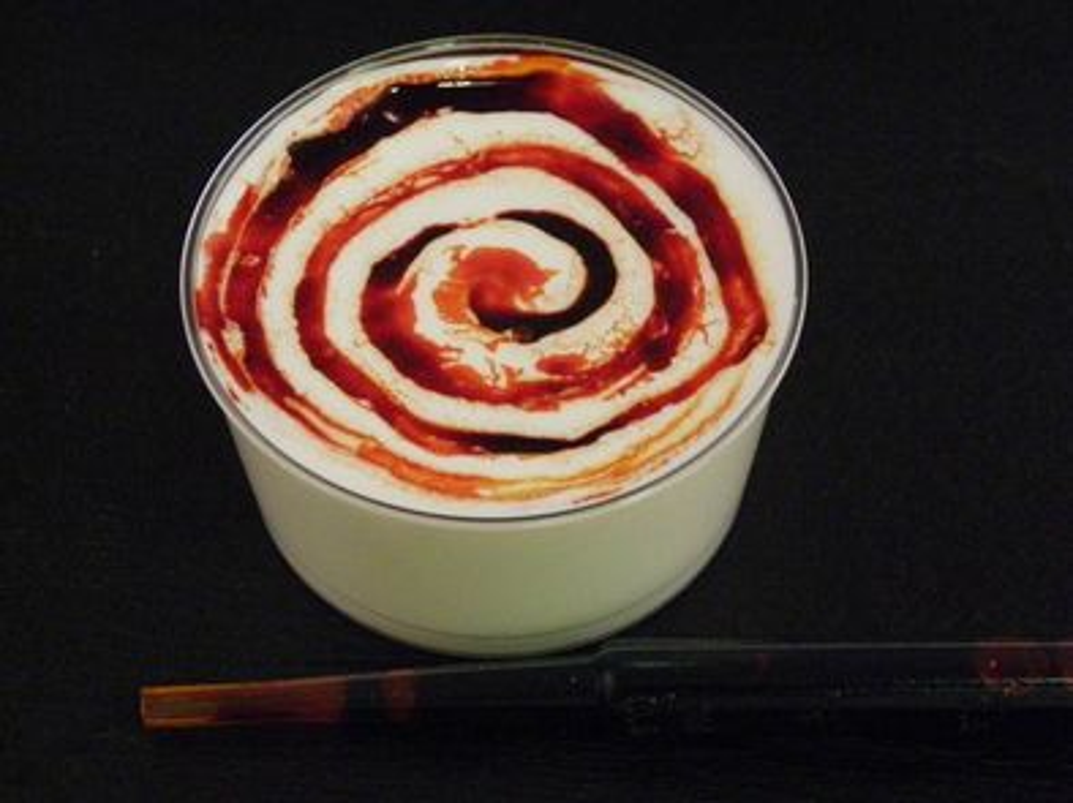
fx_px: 3439
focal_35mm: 111
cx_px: 536
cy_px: 402
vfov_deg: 13.3
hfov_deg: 17.7
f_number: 4
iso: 800
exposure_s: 1/50
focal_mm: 19.6
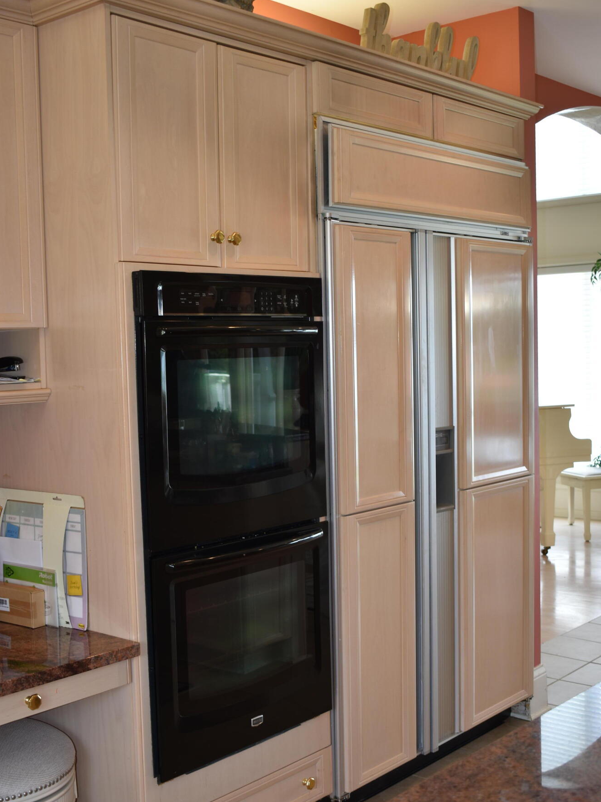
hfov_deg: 31.5
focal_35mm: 46
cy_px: 415
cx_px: 302
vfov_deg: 41.2
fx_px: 1065
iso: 140
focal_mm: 28
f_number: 4.5
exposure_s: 1/30
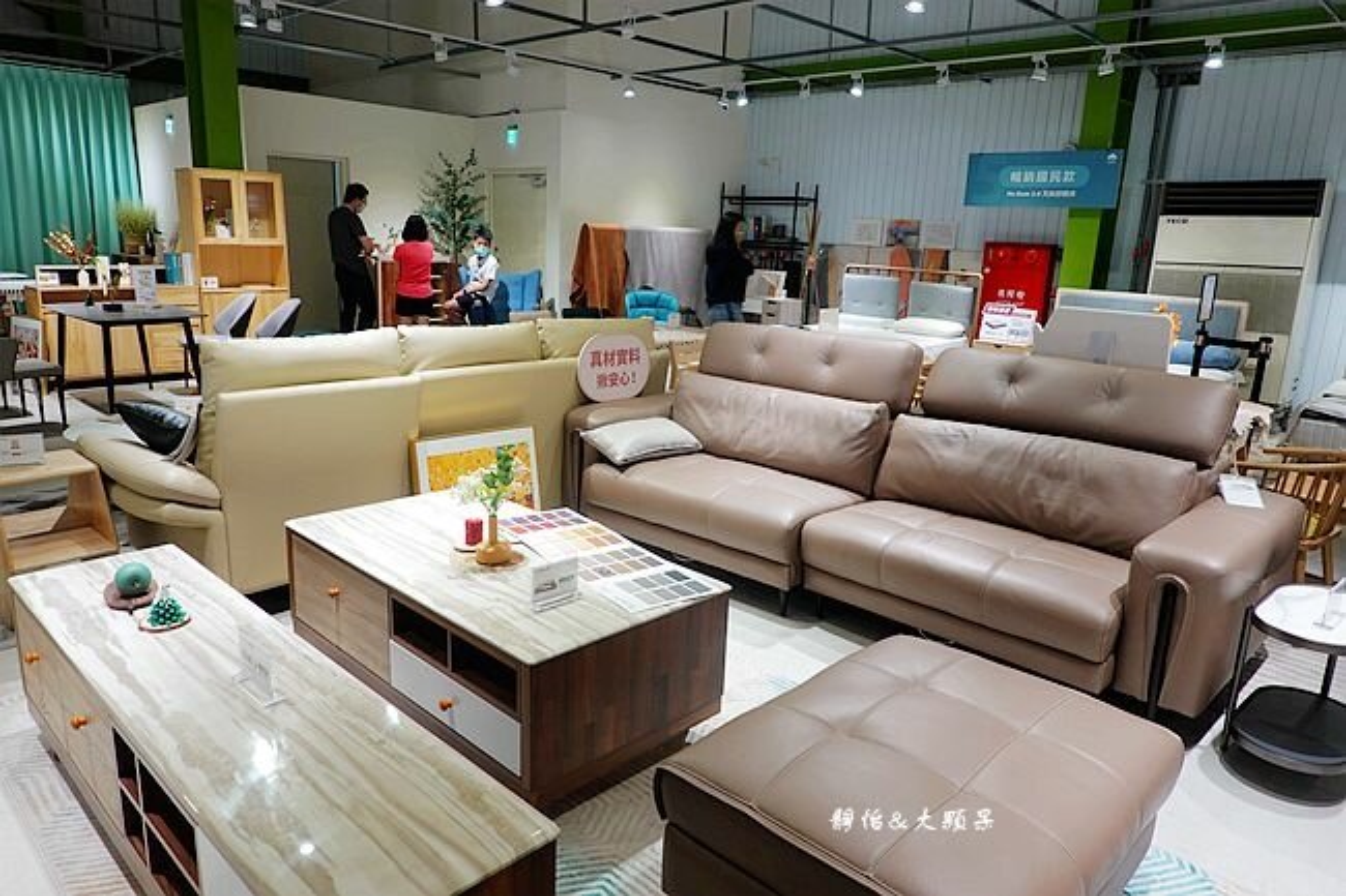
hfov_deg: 73.8
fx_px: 897
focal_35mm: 24
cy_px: 448
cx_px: 673
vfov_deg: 53.1
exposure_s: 1/30
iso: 160
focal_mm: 9
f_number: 2.8
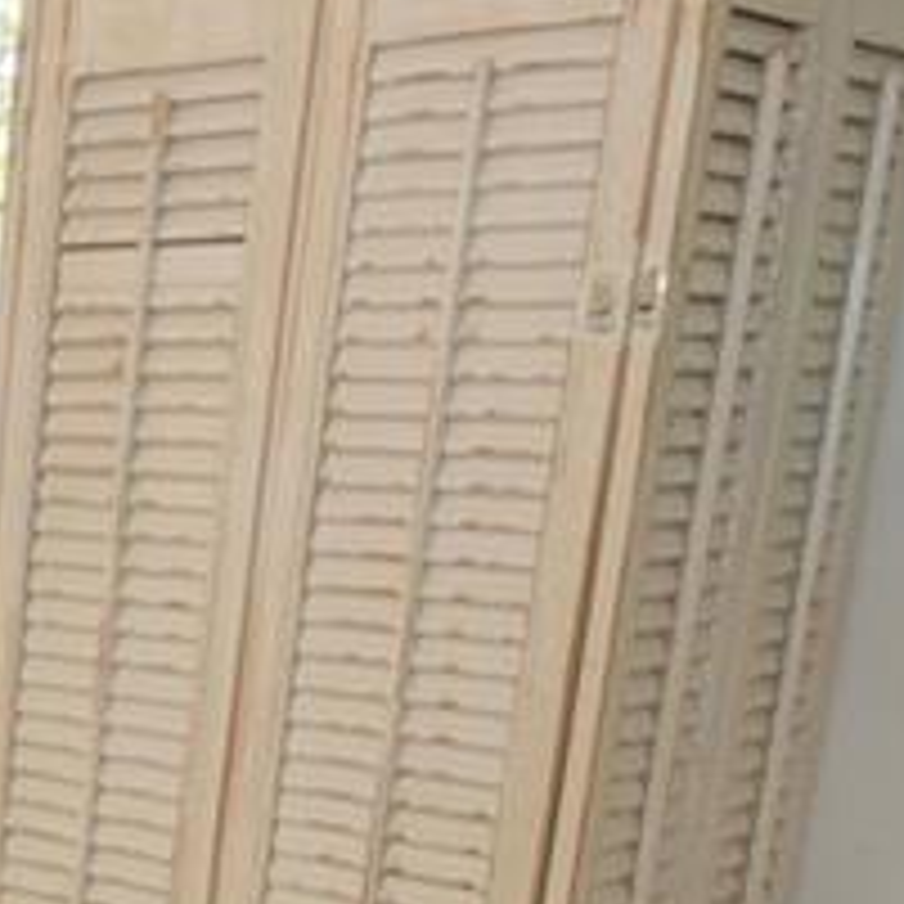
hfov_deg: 18.6
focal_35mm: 65
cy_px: 841
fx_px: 1920
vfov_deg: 25.5
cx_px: -837
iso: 560
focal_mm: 10
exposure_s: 1/125
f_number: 5.6
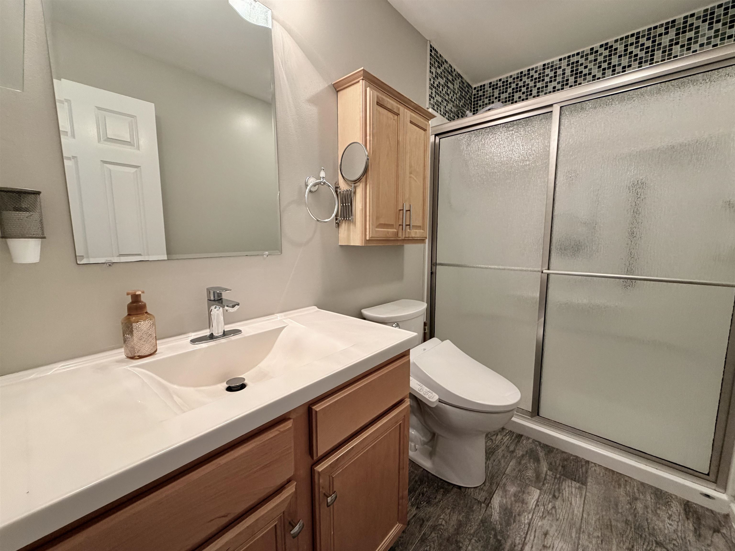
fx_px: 297
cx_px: 368
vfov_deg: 85.7
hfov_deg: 102.1
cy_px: 276
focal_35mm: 14
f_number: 2.2
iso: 250
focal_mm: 2.22
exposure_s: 1/60
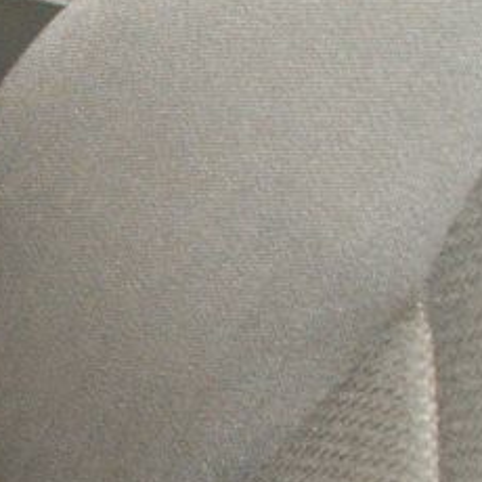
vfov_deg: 13.0
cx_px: -264
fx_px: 2032
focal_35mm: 129
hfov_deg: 12.8
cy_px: 660
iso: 160
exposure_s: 1/40
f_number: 2.8
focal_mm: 5.86
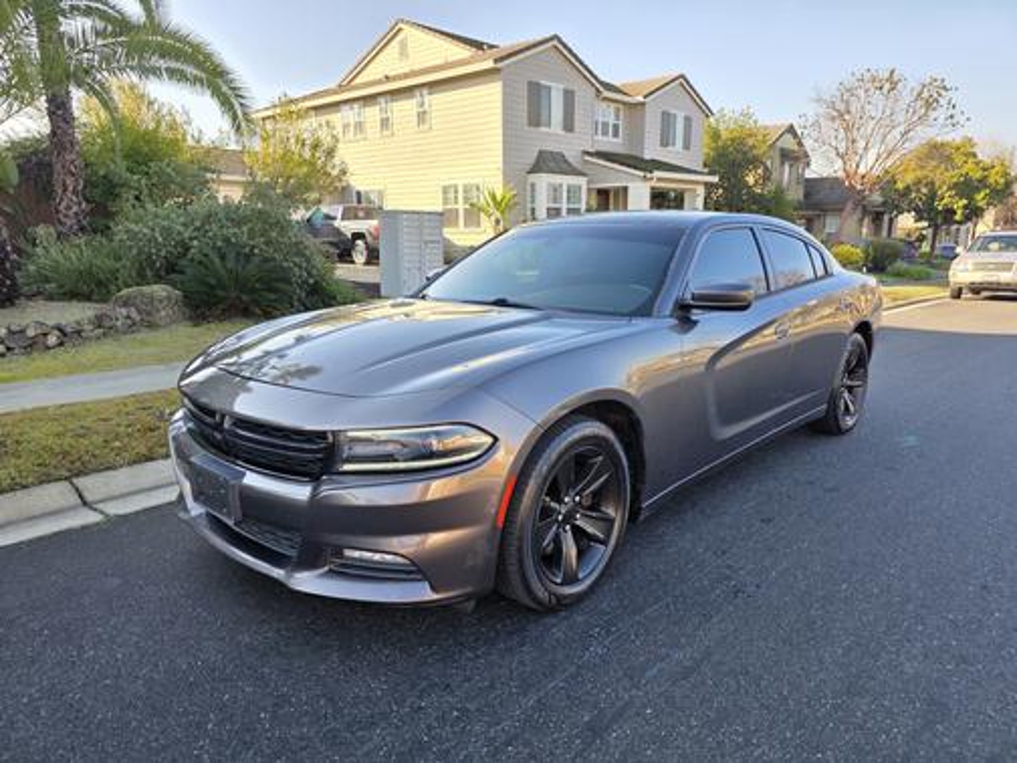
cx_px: 508
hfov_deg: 73.9
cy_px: 382
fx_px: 676
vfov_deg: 58.9
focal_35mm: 23
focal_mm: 6.3
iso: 32
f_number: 1.7
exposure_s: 1/359
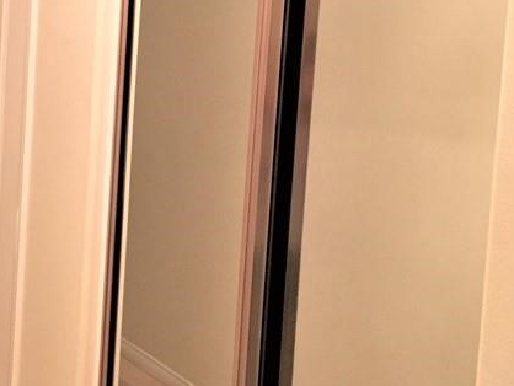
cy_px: 154
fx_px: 1055
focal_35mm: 71
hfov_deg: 27.1
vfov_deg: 20.7
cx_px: 135
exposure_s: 1/15
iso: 200
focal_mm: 4.15
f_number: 2.2
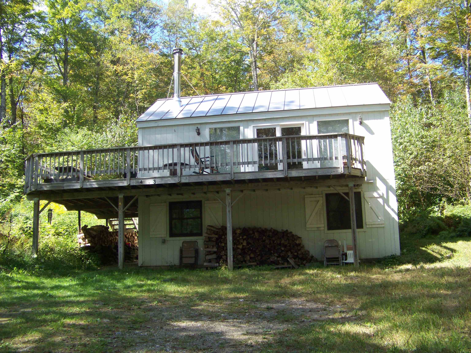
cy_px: 176
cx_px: 236
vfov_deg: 39.7
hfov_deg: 51.4
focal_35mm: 36
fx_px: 490
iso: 69
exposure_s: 1/200
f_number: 2.8
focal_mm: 5.85
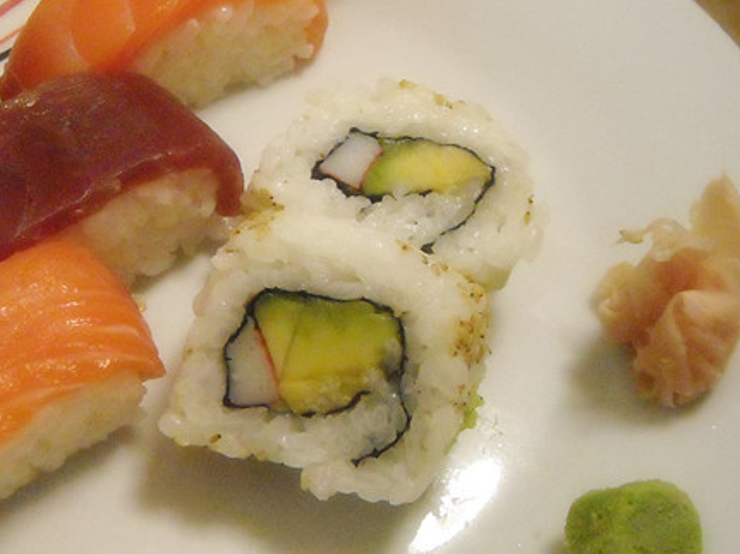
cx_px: 204
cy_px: 275
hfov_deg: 29.5
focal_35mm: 65
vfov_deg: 22.6
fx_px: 1389
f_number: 2.8
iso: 800
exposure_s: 1/91
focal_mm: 5.7
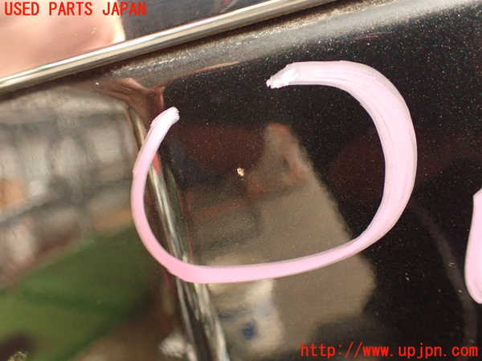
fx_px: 446
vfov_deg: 44.2
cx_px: 241
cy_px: 180
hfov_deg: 56.8
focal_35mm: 32
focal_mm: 5.79
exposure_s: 1/30
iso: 800
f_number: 2.4
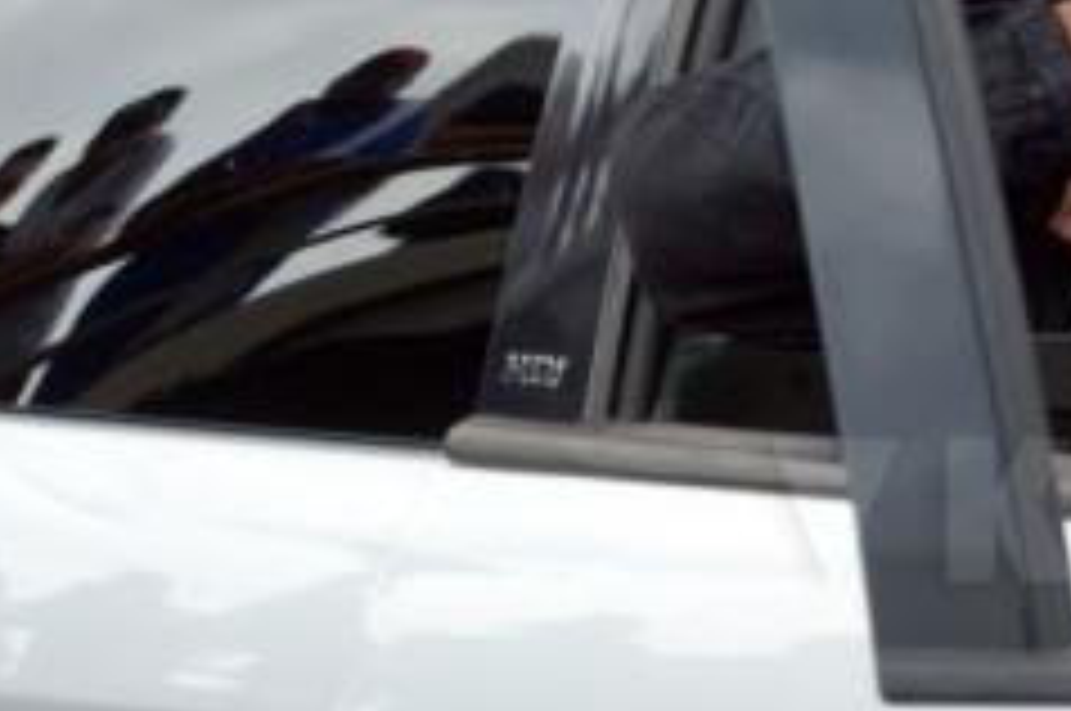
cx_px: 1746
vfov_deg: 1.4
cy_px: -36
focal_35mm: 1009
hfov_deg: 2.0
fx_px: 29977
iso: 320
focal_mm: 200
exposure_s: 1/320
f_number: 8
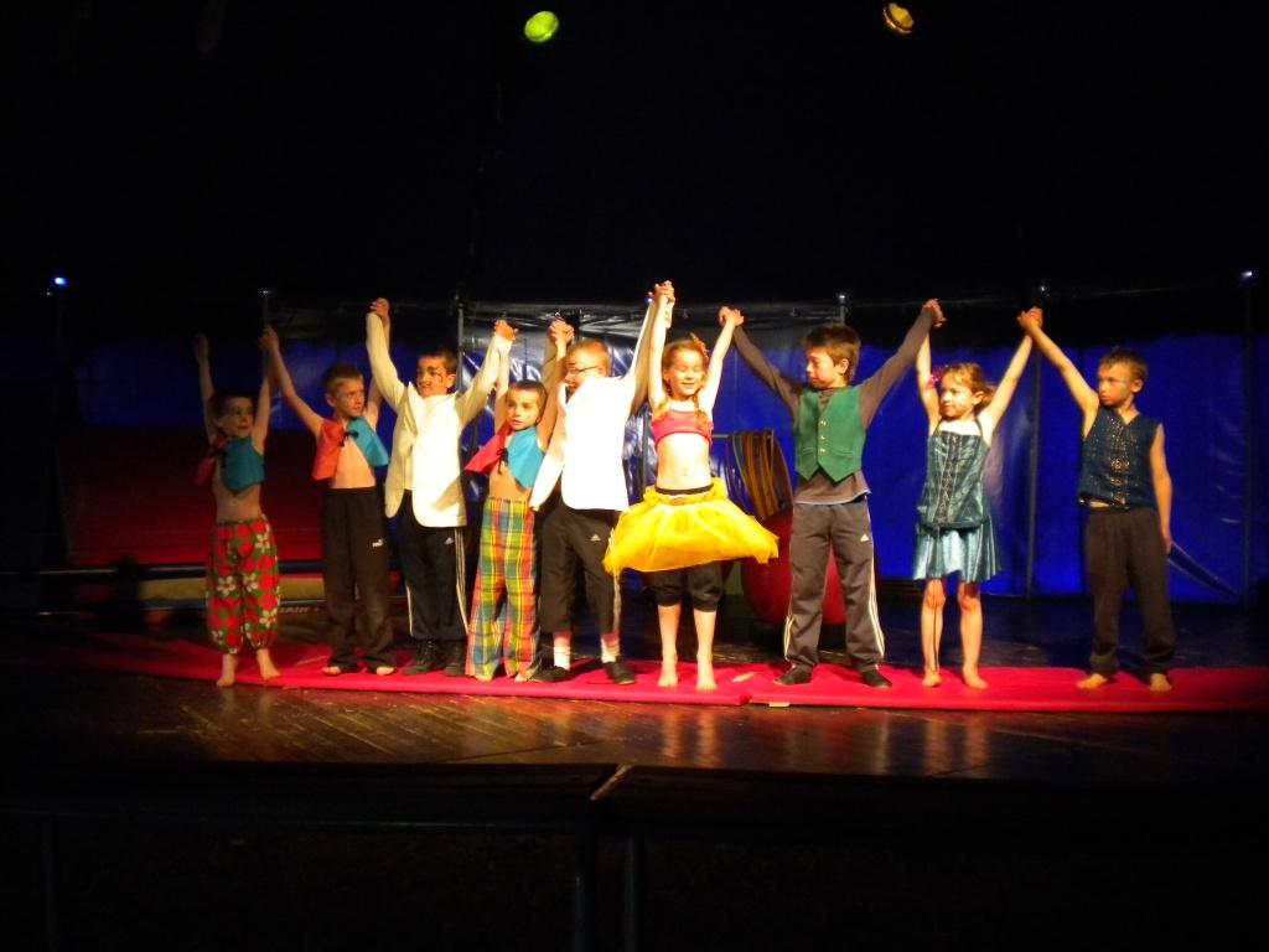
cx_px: 634
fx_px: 1283
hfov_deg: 52.6
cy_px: 476
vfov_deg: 40.7
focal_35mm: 35
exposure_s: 1/75
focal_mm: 6.3
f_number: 3.1
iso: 400
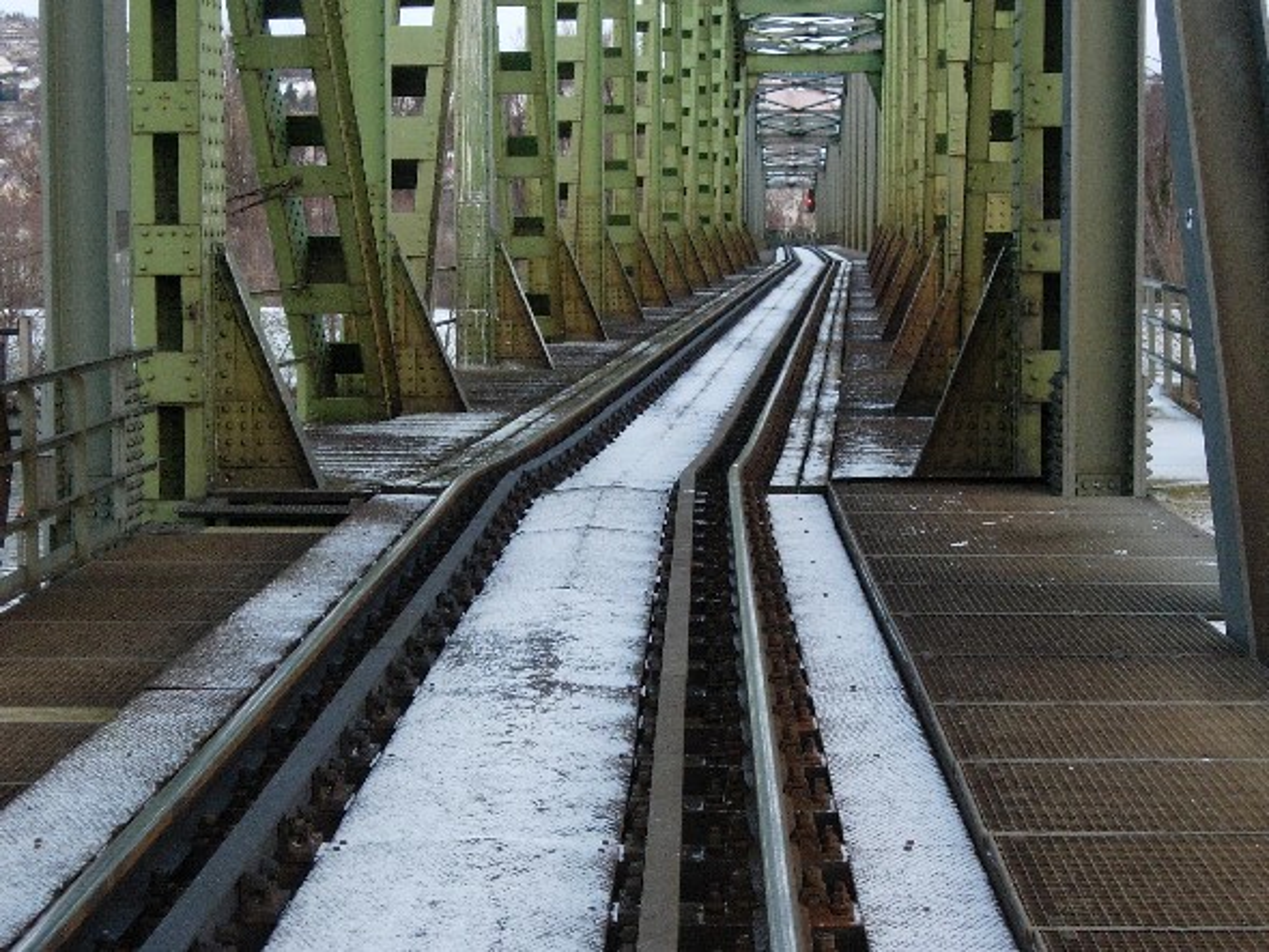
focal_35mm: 82
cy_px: 476
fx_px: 3007
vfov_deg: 18.0
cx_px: 634
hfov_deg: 23.8
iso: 200
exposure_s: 1/80.6
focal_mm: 17
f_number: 4
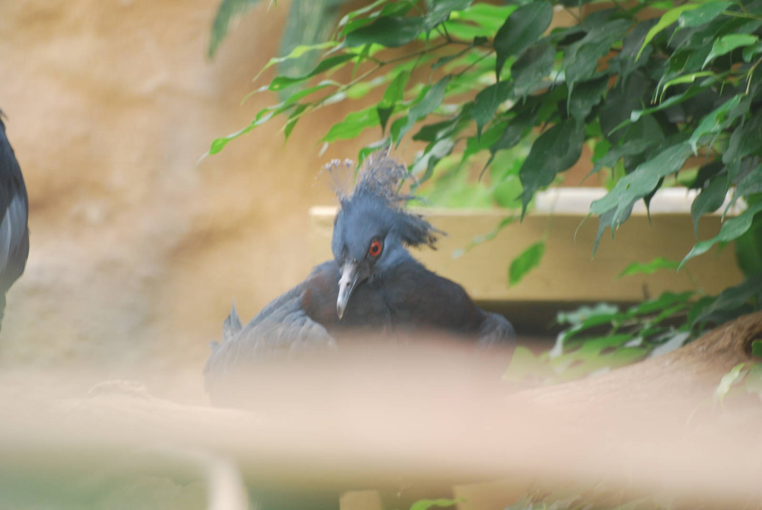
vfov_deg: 3.1
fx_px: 9536
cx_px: 381
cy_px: 255
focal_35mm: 450
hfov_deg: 4.6
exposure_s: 1/40
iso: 400
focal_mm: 300
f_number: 5.6
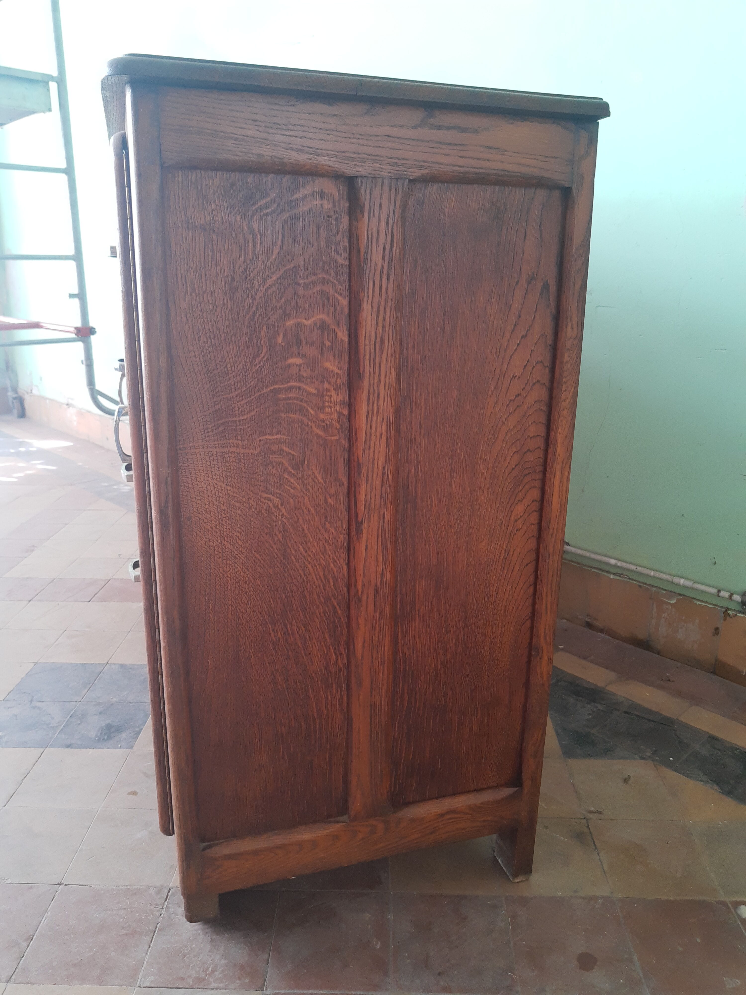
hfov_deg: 53.1
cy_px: 498
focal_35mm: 26
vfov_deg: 67.3
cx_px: 373
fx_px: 747
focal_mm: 4.75
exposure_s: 1/60
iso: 92
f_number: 1.7
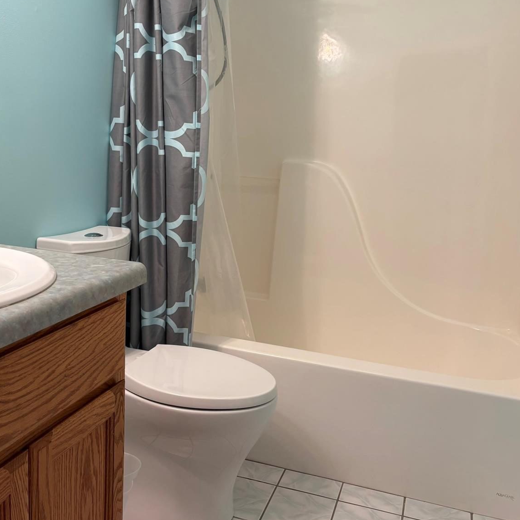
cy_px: 220
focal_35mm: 31
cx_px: 261
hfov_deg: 52.5
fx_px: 527
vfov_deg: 52.3
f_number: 1.6
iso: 125
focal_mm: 5.96
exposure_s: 1/120
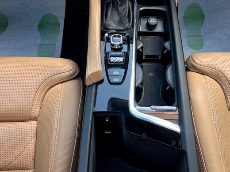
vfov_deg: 35.9
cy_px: 93
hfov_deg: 46.6
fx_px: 266
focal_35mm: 40
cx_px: 135
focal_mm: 5.7
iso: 50
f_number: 1.5
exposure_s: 1/136
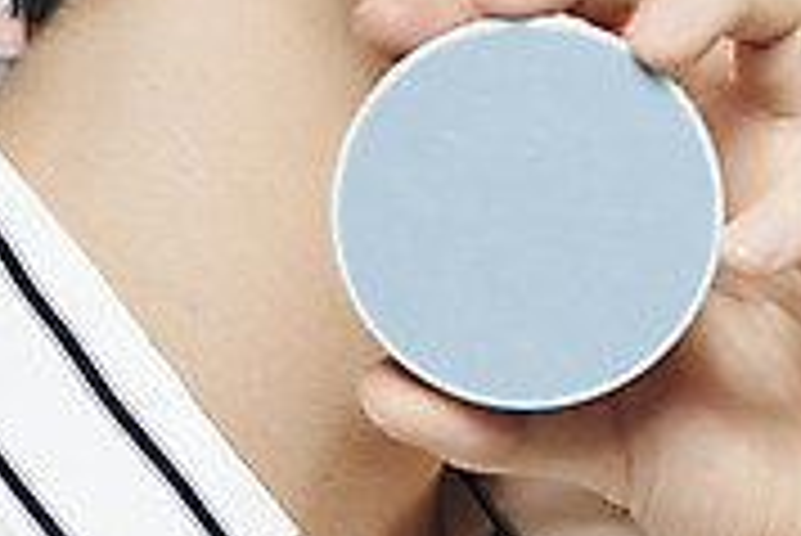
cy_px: -198
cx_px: 902
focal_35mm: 624
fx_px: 13895
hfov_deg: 3.3
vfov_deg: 2.2
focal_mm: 185
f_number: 5.6
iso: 64
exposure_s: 1/125
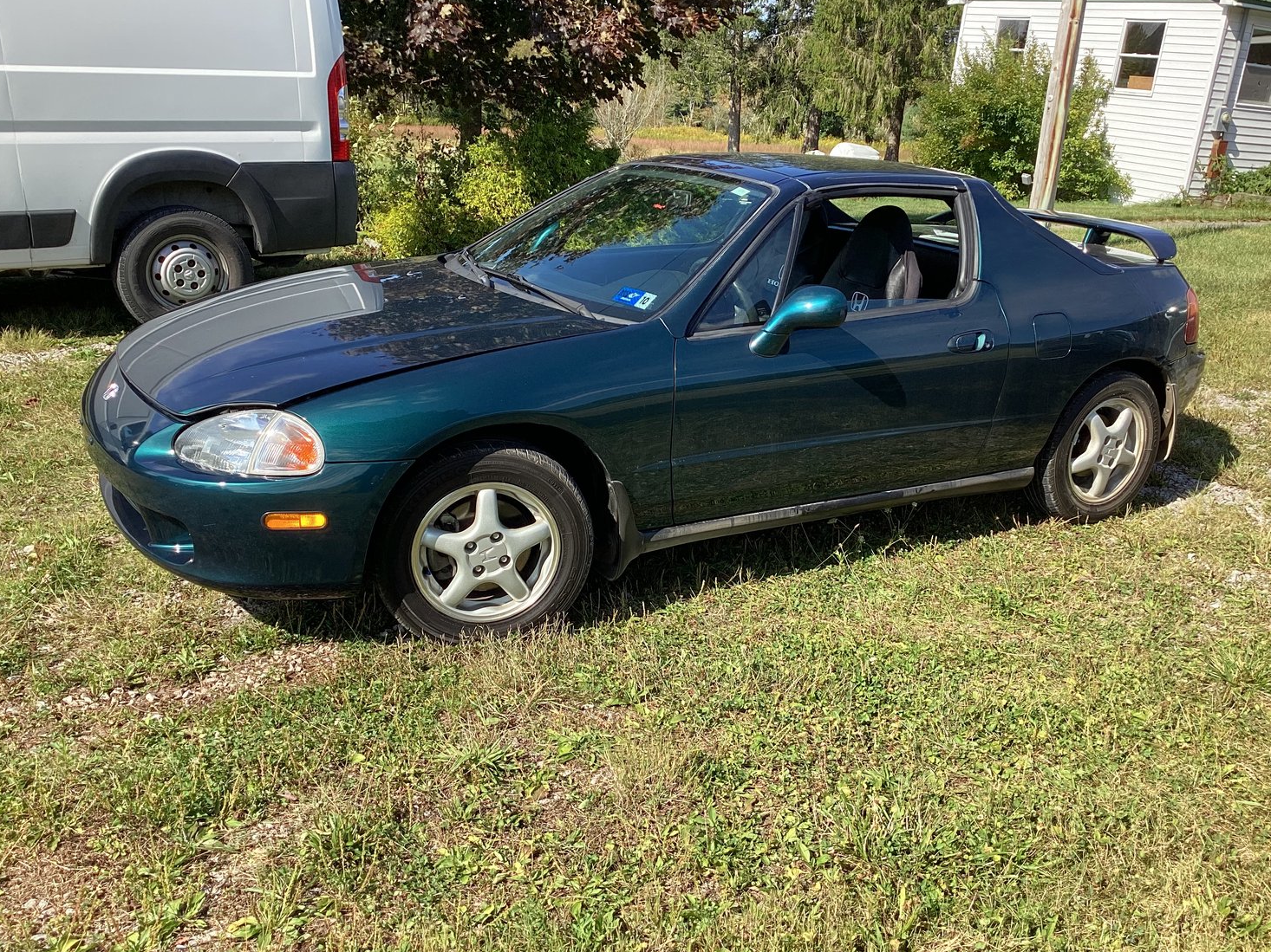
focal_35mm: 32
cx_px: 650
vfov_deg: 44.1
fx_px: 1175
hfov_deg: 56.8
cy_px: 461
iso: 25
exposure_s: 1/543
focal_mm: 3.3
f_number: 2.4
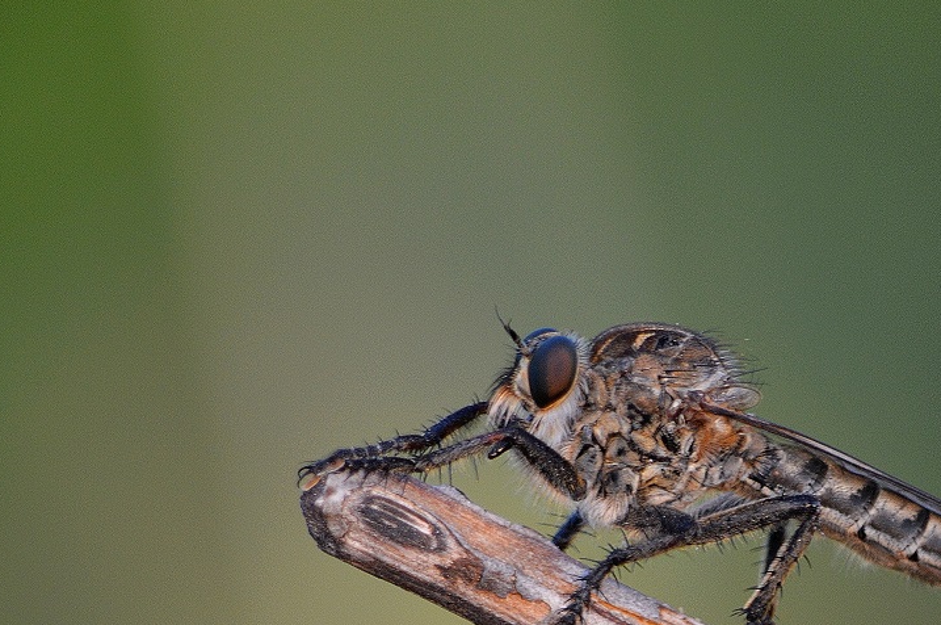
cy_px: 479
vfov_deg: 1.8
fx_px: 19656
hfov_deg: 2.7
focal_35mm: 753
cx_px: 667
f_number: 5.6
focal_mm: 300
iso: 400
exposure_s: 1/160
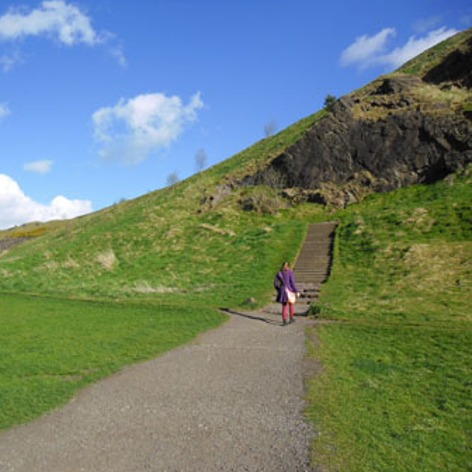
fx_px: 494
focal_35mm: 32
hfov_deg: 50.7
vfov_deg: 51.1
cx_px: 183
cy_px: 236
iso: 80
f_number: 3.5
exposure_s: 1/724
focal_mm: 4.9
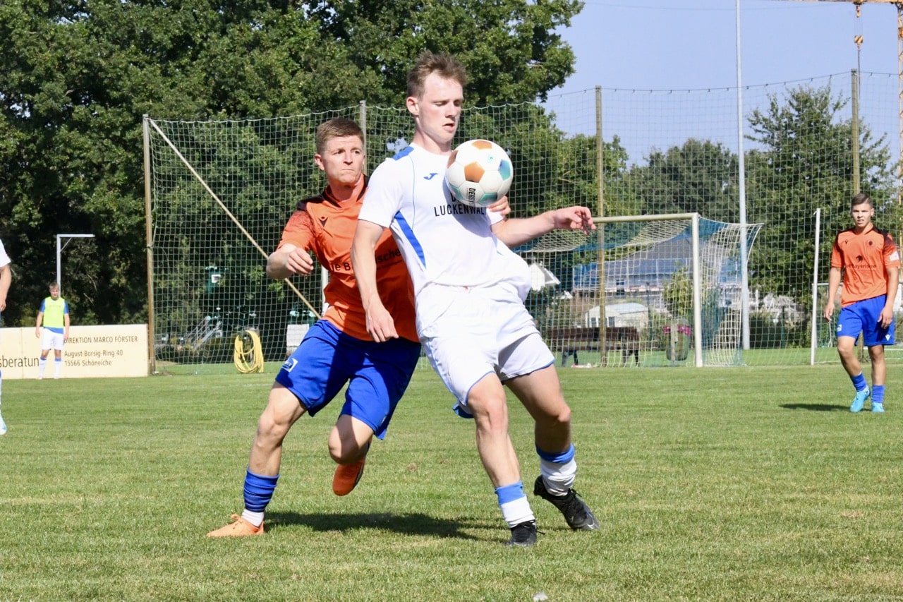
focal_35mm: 105
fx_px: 2633
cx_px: 452
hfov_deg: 19.5
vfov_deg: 13.0
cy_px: 301
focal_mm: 105
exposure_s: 1/1600
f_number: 20
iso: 5000
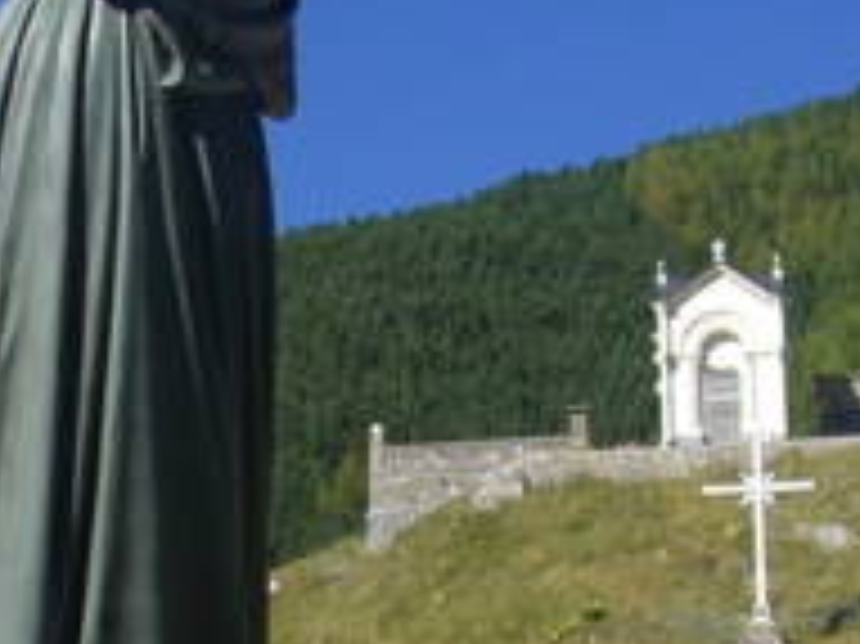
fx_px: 3948
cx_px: 90
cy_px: 712
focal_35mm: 159
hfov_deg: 12.3
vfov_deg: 9.2
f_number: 5.6
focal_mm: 7.9
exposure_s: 1/250
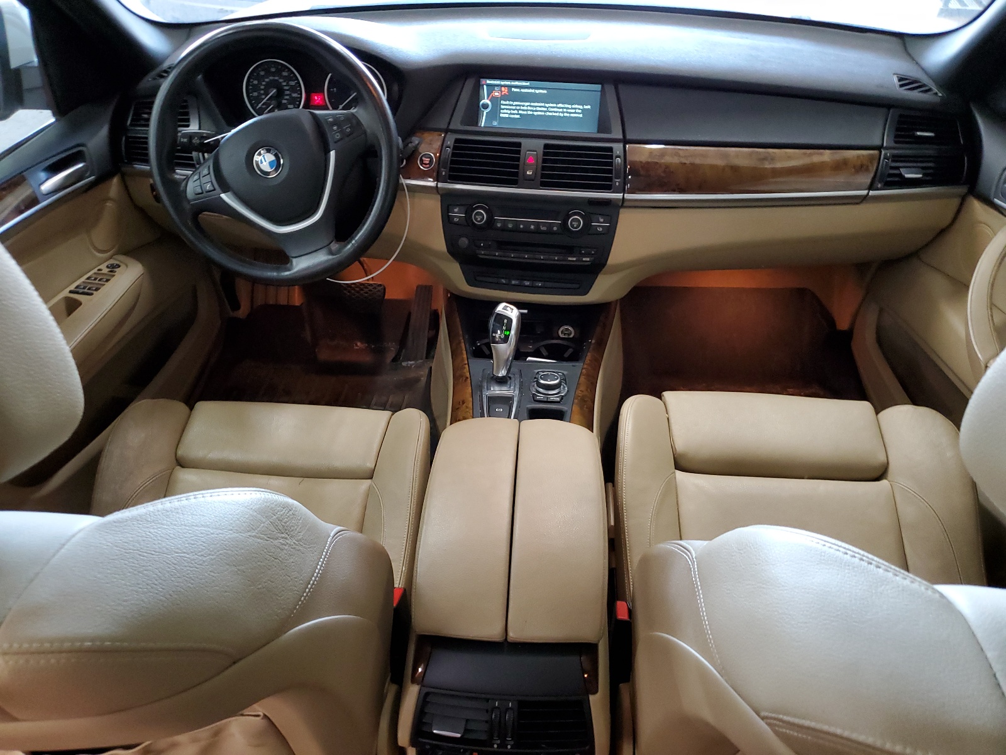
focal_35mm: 26
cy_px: 378
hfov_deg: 67.3
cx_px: 503
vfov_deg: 53.1
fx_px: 756
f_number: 1.5
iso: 316
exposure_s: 1/30
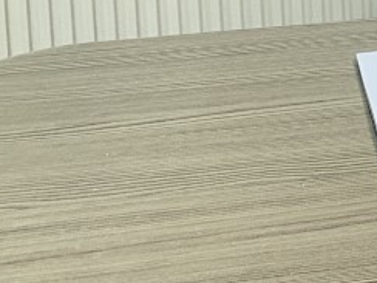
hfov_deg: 15.5
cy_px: -280
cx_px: 681
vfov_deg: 12.1
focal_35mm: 109
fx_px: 1187
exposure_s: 1/50
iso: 160
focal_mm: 4.25
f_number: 1.8
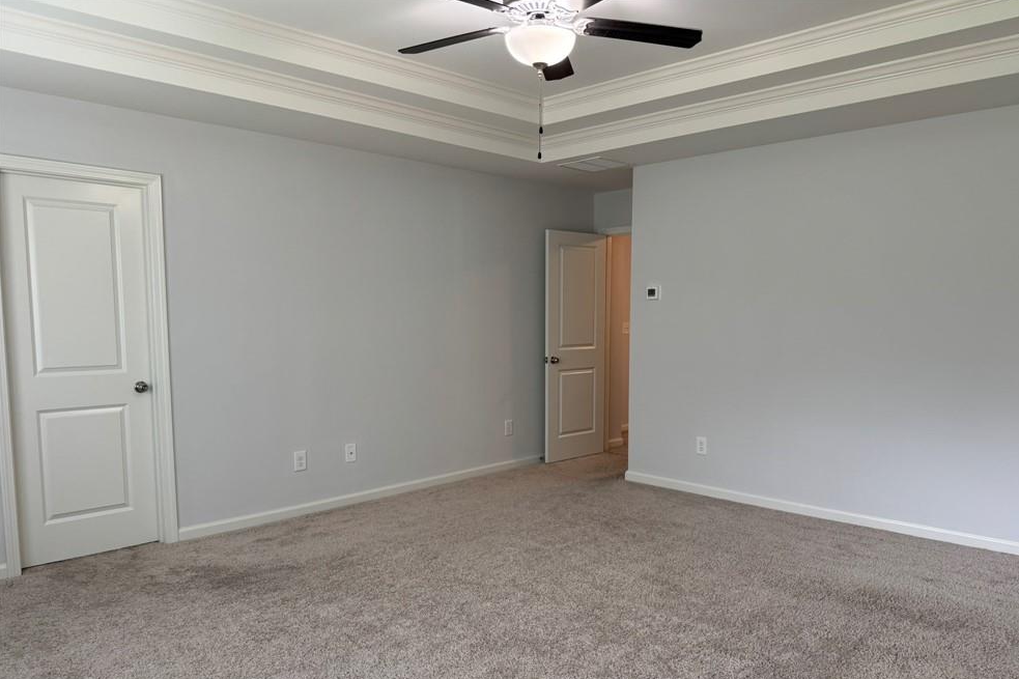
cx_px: 529
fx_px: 736
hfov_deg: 69.4
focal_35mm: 26
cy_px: 394
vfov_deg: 49.3
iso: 125
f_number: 1.78
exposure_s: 1/60
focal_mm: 6.76
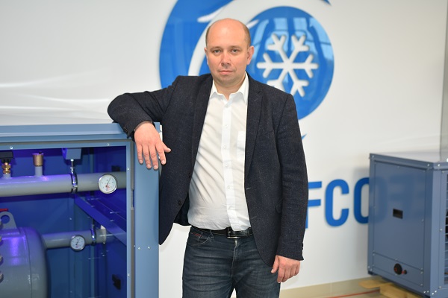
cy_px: 149
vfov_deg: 25.8
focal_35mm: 52
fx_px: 653
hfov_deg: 37.9
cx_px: 224
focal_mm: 35
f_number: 2.8
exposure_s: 1/100
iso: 400
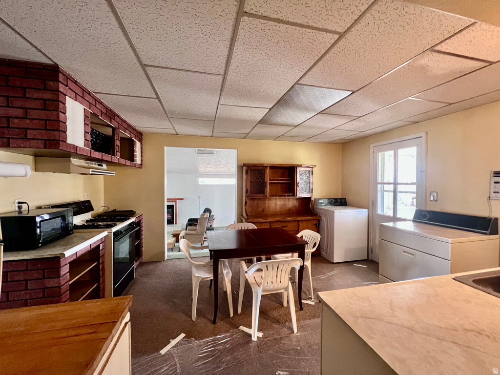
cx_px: 250
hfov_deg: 106.2
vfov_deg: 89.9
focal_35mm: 13
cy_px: 188
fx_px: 188
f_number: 1.8
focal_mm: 1.57
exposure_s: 1/60
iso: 640
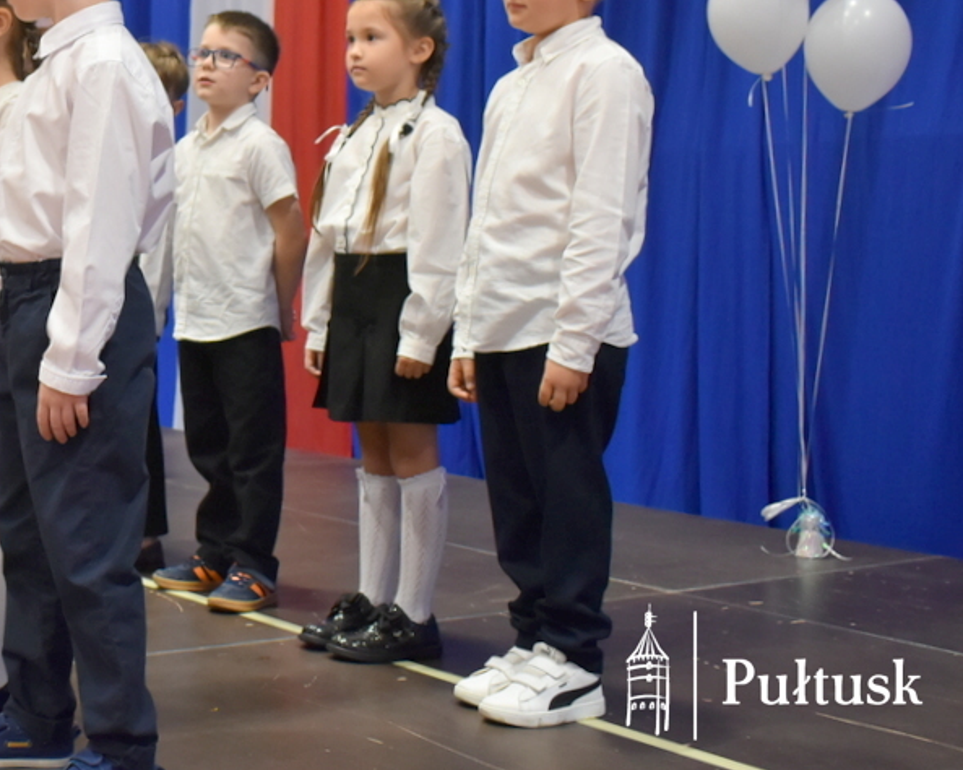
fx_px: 1624
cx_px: 47
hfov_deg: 31.1
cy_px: 196
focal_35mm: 57
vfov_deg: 26.3
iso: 1000
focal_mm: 20
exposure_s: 1/60
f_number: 3.5
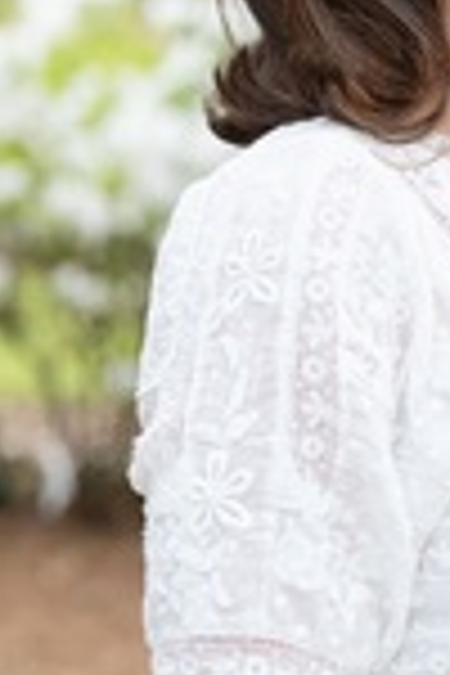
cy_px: 94
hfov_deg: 8.1
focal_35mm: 167
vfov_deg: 12.2
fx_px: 3131
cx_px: 533
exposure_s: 1/1000
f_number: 2.8
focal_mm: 50
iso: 640
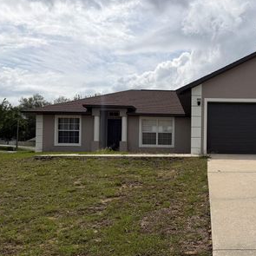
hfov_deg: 43.8
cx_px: 207
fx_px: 301
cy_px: 157
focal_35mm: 36
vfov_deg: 45.7
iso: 80
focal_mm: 6.76
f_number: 1.78
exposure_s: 1/11905
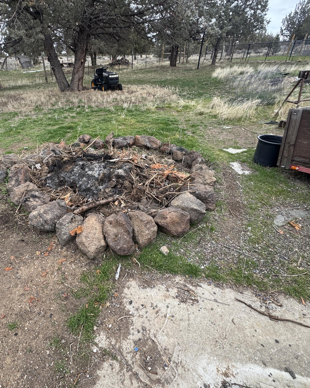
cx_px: 105
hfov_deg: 69.0
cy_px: 189
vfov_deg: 83.3
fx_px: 218
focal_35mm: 19
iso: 40
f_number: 2.2
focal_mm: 2.22
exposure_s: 1/456
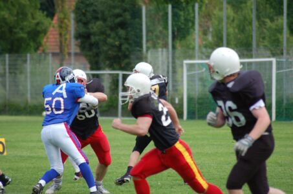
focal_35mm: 330
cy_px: 97
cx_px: 146
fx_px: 2680
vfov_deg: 4.1
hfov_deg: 6.3
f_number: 5.3
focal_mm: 220
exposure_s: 1/800
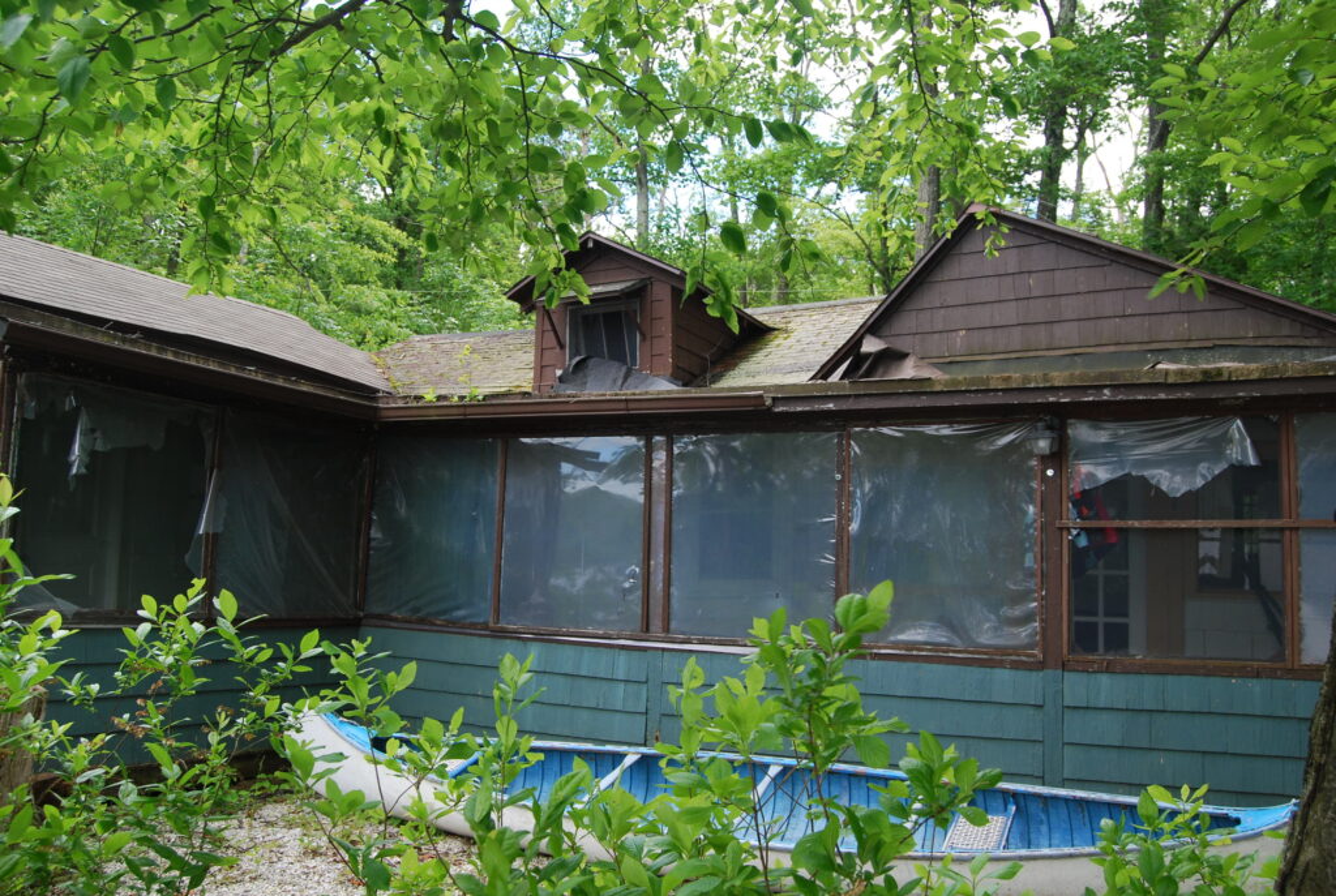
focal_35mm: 33
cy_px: 448
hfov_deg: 57.1
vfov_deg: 40.1
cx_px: 668
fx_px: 1227
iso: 200
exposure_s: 1/125
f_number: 5.6
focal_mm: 22
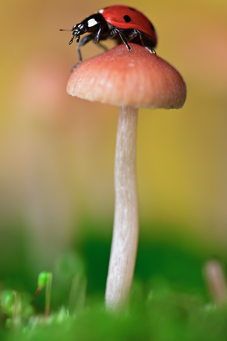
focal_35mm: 171
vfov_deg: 12.0
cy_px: 103
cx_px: 50
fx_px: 1617
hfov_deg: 8.0
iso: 200
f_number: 5.6
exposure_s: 1/200
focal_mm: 105
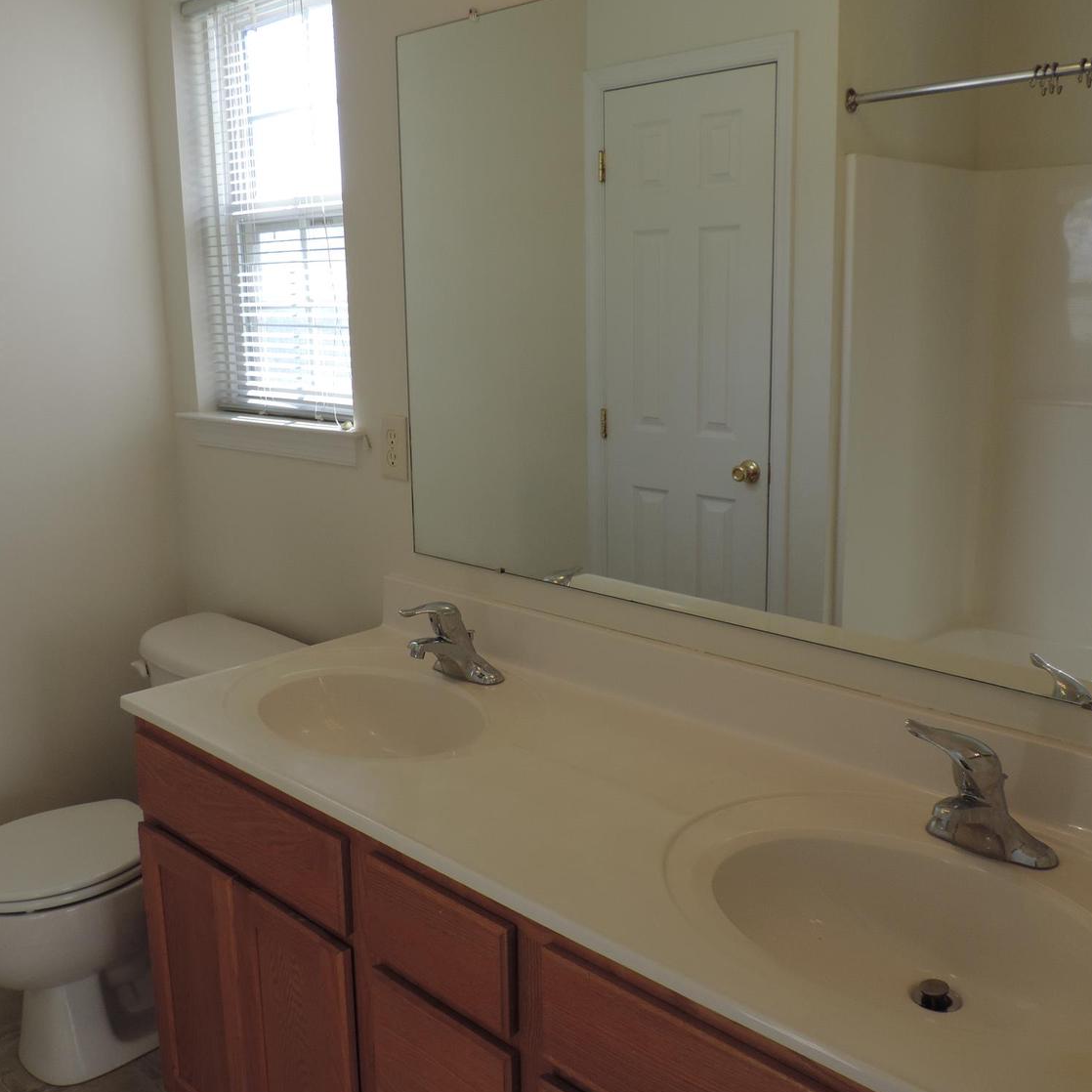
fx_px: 1213
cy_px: 513
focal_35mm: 34
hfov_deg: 48.5
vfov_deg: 48.4
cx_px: 544
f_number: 3.1
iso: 80
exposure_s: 1/125
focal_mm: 4.9
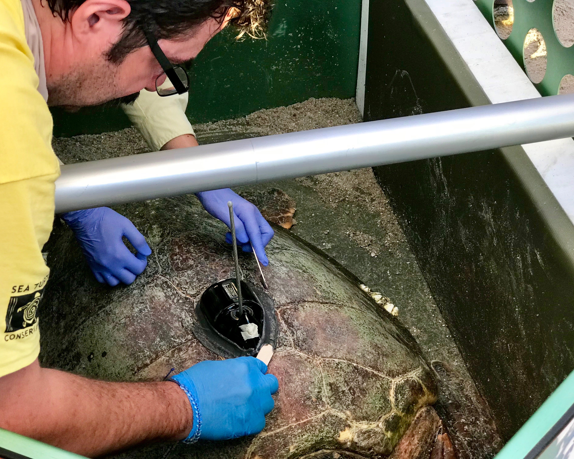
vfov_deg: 25.4
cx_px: 274
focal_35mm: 60
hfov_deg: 31.4
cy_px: 229
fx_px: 1019
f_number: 2.8
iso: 125
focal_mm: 6.6
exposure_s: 1/120
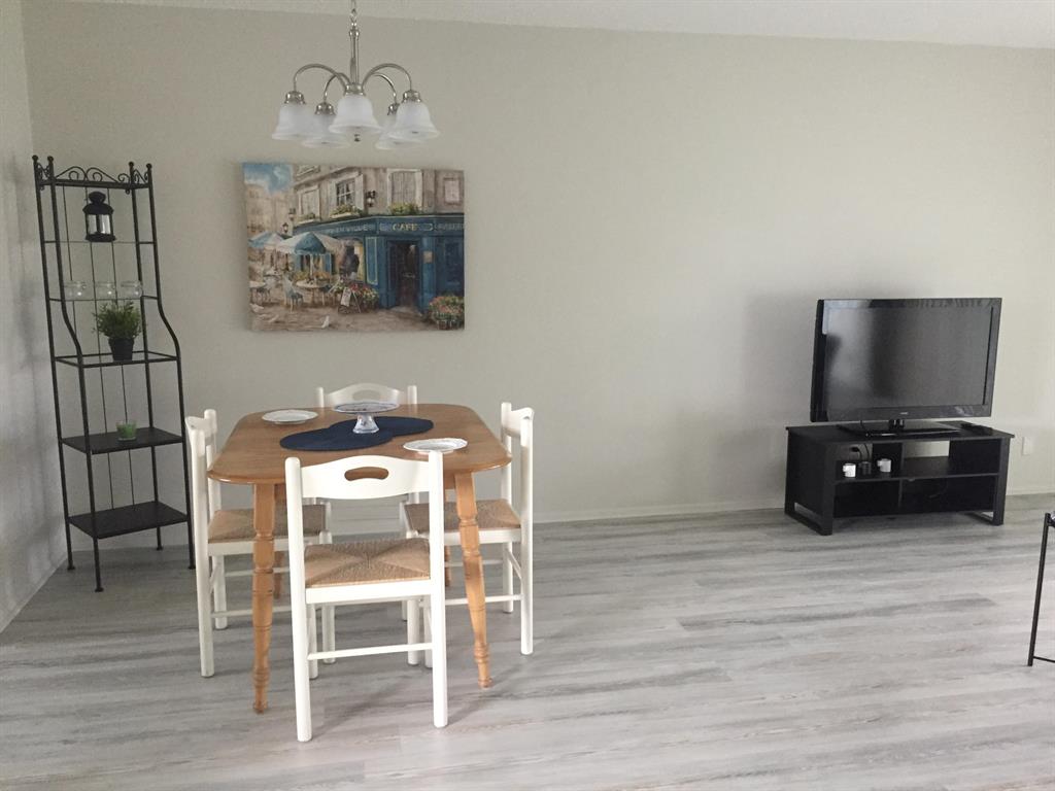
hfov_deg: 61.7
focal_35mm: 29
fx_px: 884
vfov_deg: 48.2
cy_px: 396
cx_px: 528
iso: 200
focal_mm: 4.15
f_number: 2.2
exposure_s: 1/30
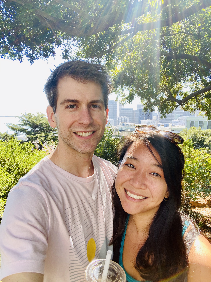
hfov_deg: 58.9
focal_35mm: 23
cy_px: 141
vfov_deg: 73.9
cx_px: 106
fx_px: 187
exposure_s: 1/122
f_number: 2.2
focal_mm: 2.71
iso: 40
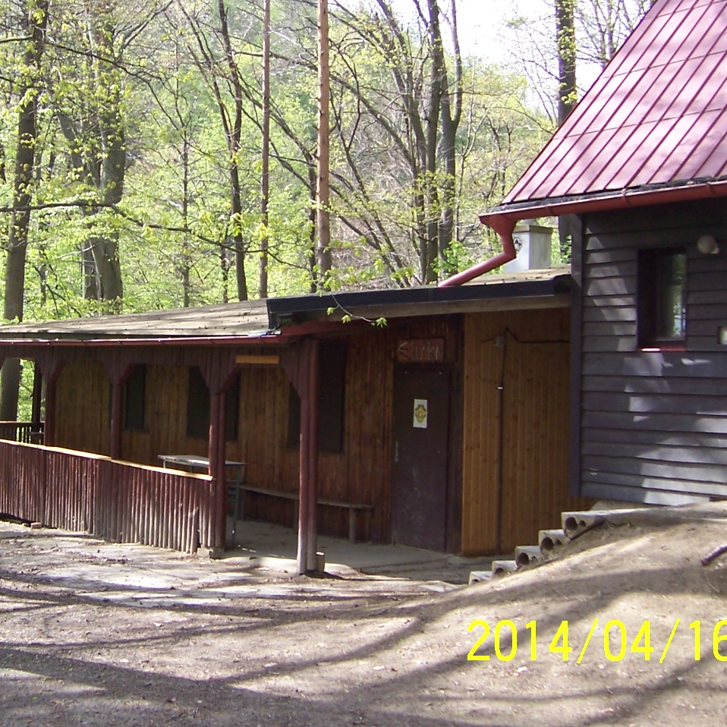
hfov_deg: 30.6
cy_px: 288
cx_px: 183
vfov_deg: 31.0
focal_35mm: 55
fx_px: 1307
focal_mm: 6
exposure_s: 1/250
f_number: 3
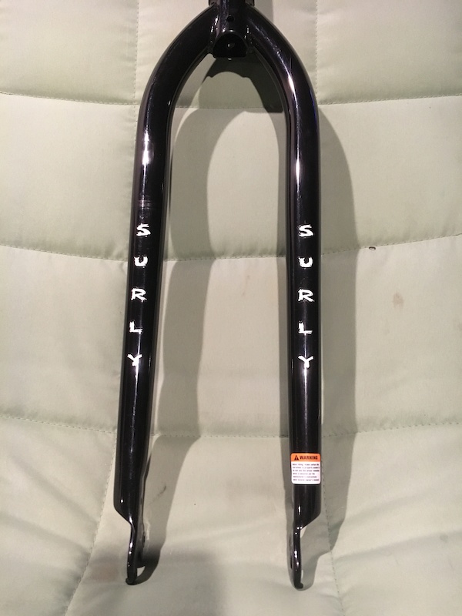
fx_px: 516
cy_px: 308
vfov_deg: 61.7
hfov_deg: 48.2
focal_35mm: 29
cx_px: 231
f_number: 2.2
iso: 200
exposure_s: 1/15
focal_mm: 4.15
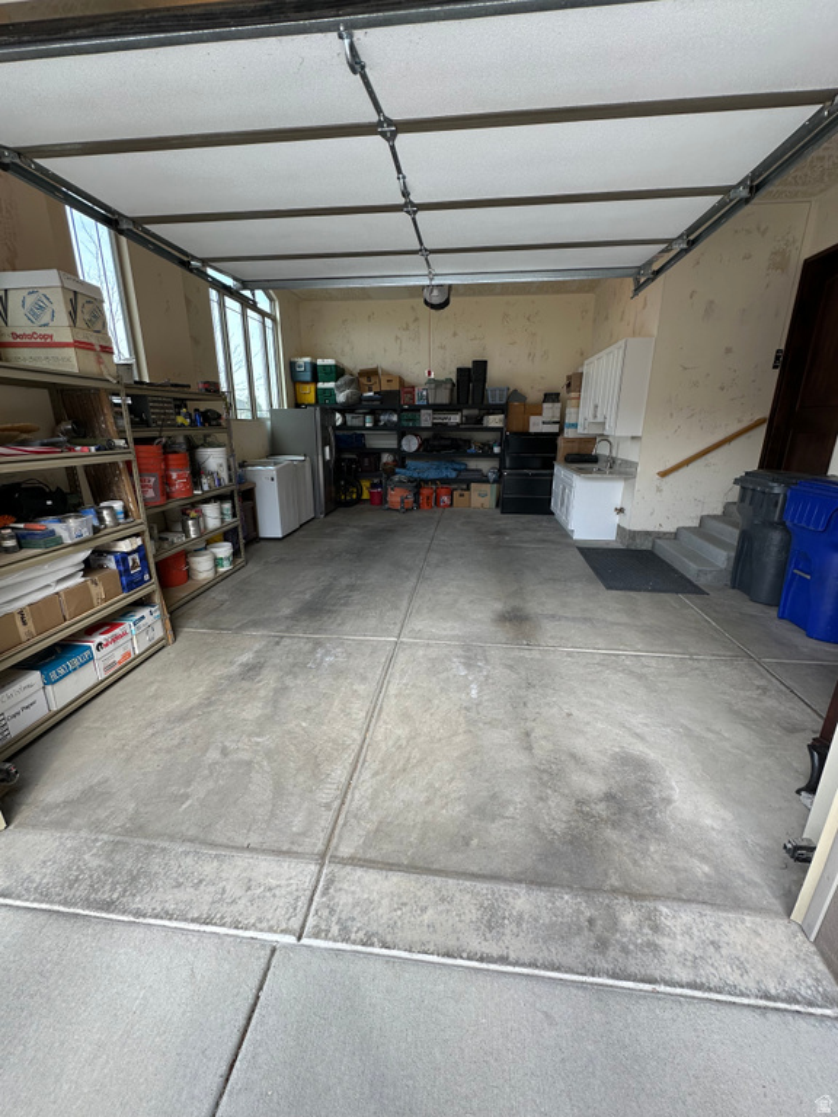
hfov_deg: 85.7
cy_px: 558
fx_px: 452
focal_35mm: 14
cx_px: 419
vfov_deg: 102.1
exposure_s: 1/174
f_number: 2.2
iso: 40
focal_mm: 2.22
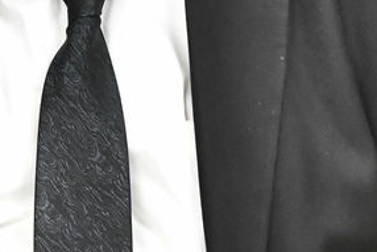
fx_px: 1844
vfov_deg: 7.7
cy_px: -79
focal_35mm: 176
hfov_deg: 11.0
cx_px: -274
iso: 3200
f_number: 5.6
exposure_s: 1/250
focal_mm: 36
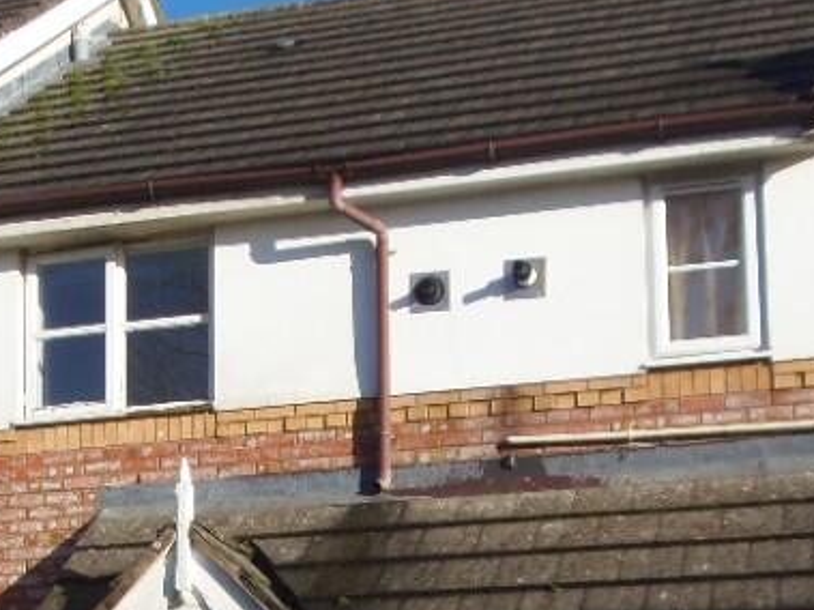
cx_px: 208
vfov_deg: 17.7
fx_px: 1904
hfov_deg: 23.9
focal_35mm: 81
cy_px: 629
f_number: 3.2
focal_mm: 5.5
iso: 64
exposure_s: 1/640
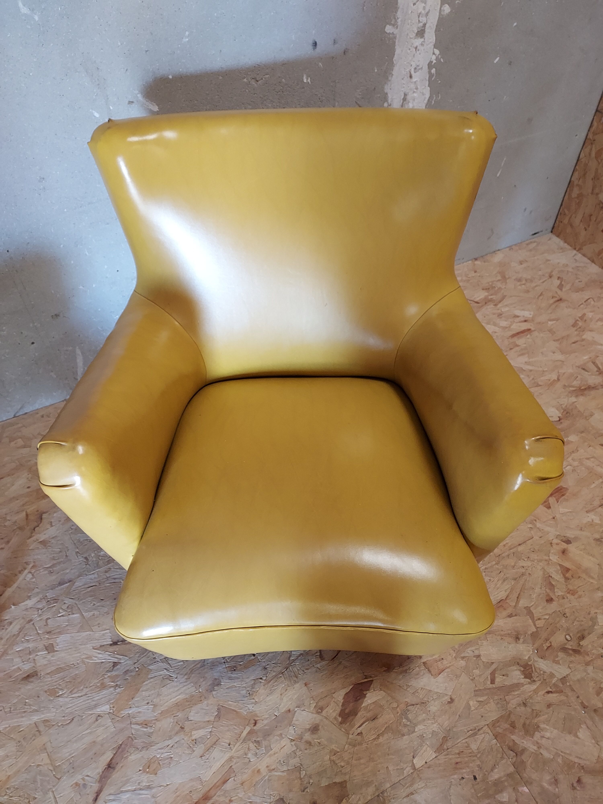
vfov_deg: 71.6
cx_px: 302
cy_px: 402
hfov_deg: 56.8
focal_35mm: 24
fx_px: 557
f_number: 1.8
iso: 400
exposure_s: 1/30
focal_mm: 4.6
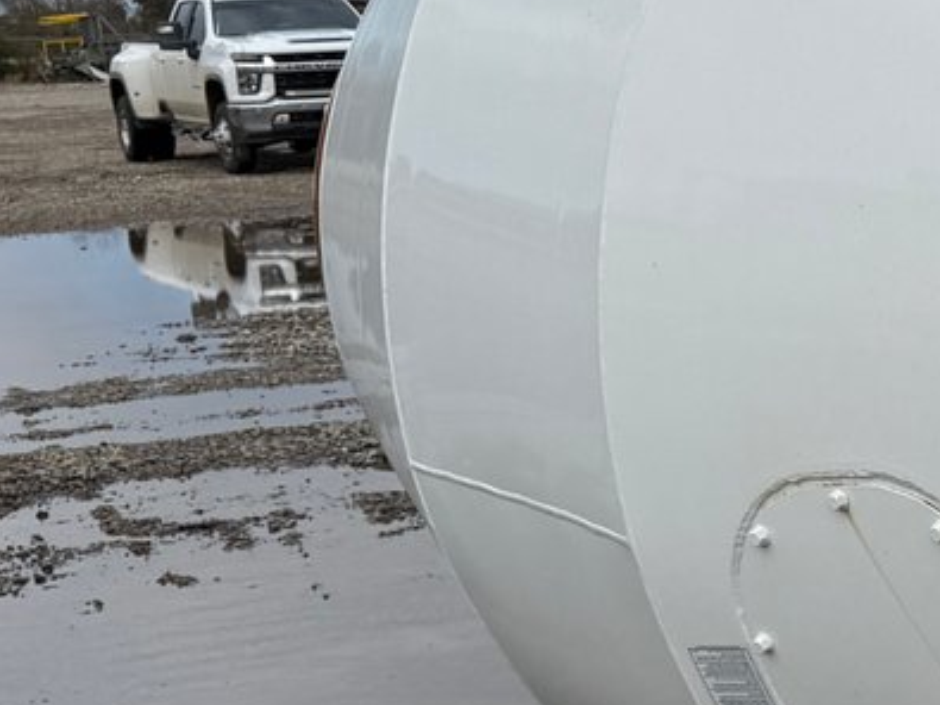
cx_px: 1531
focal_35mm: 92
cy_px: 413
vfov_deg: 16.0
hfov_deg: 18.2
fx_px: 2498
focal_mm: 6.76
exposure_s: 1/5714
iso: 80
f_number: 1.78
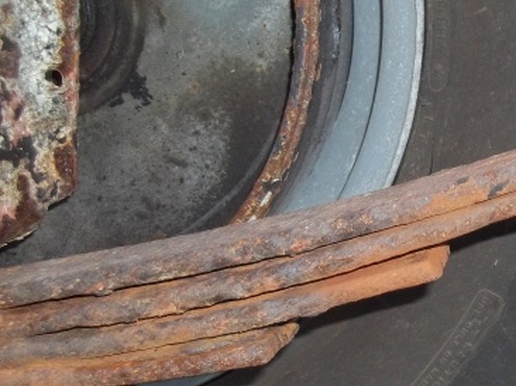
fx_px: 1043
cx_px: 465
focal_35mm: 70
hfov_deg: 26.8
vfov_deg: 21.0
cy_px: 220
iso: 160
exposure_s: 1/30
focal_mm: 5.7
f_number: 2.9
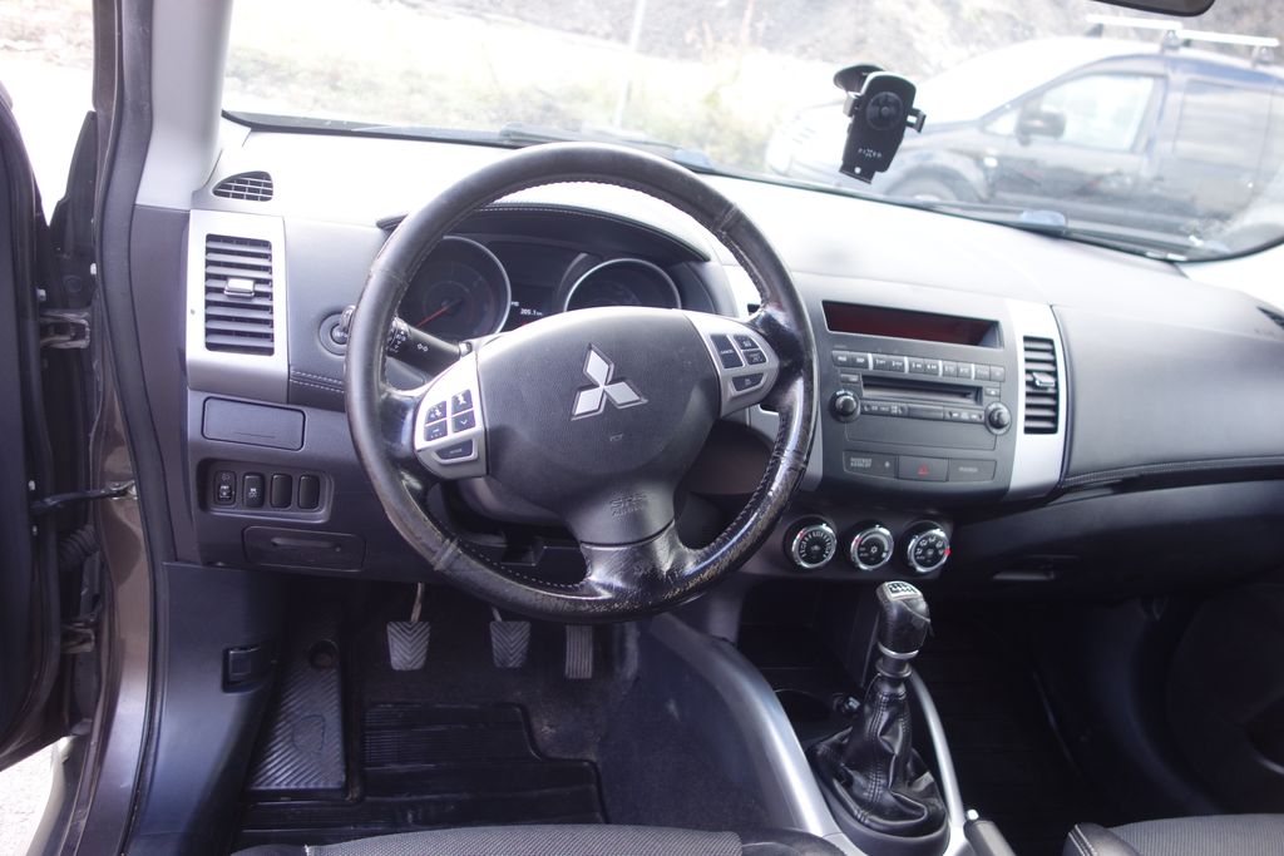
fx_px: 999
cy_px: 428
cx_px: 642
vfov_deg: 46.4
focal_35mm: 28
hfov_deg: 65.5
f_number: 1.8
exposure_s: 1/80
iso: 125
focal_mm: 10.4
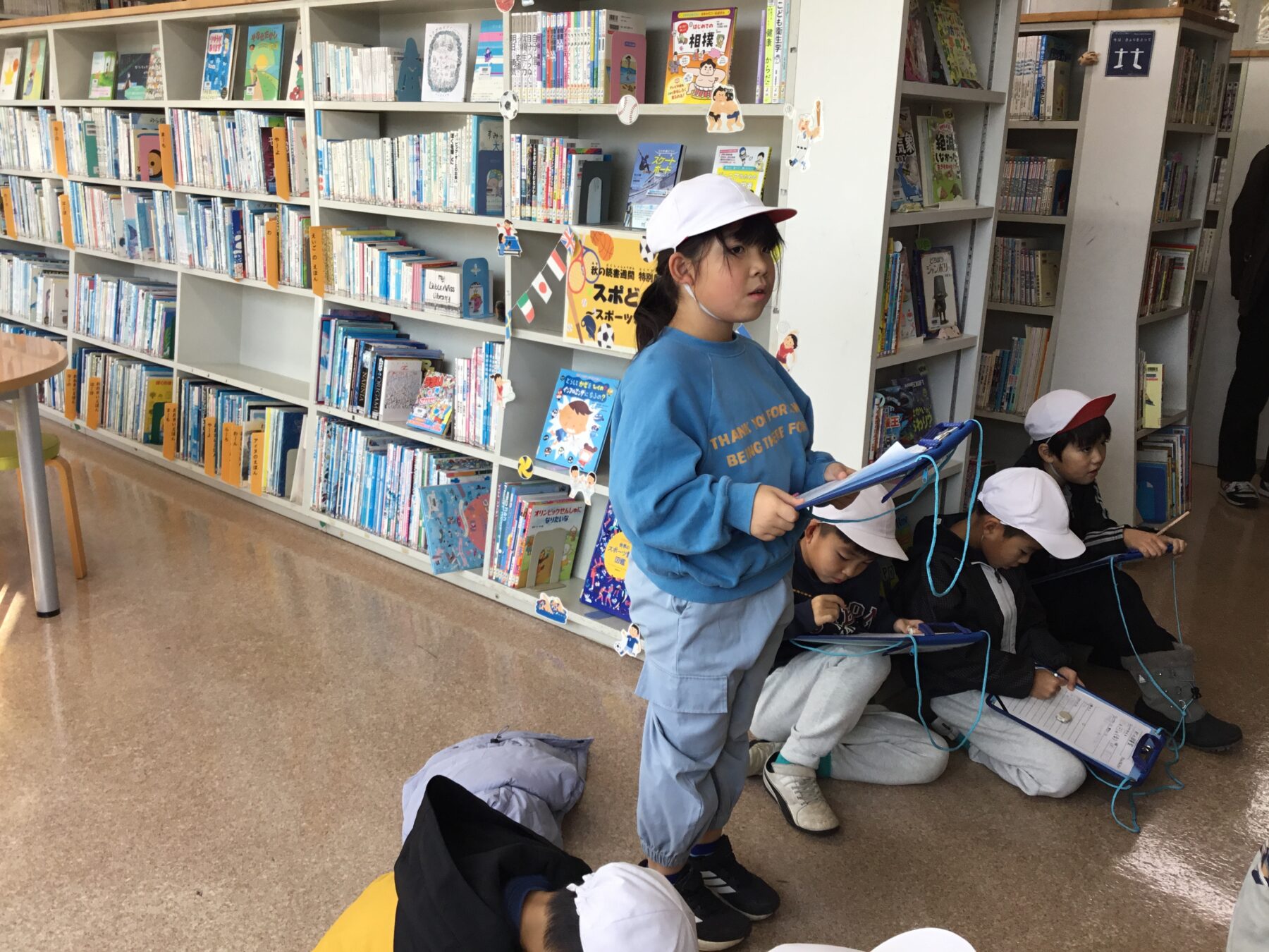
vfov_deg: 45.4
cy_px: 476
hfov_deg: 58.4
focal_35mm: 31
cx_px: 634
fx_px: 1136
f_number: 2.4
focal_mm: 3.3
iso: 32
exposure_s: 1/100
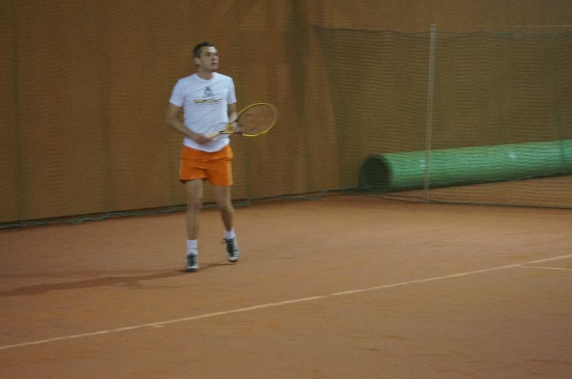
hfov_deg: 18.2
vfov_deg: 12.1
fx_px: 1784
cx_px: 286
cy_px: 190
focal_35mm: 112
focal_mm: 75
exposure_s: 1/125
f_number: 4.5
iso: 3200
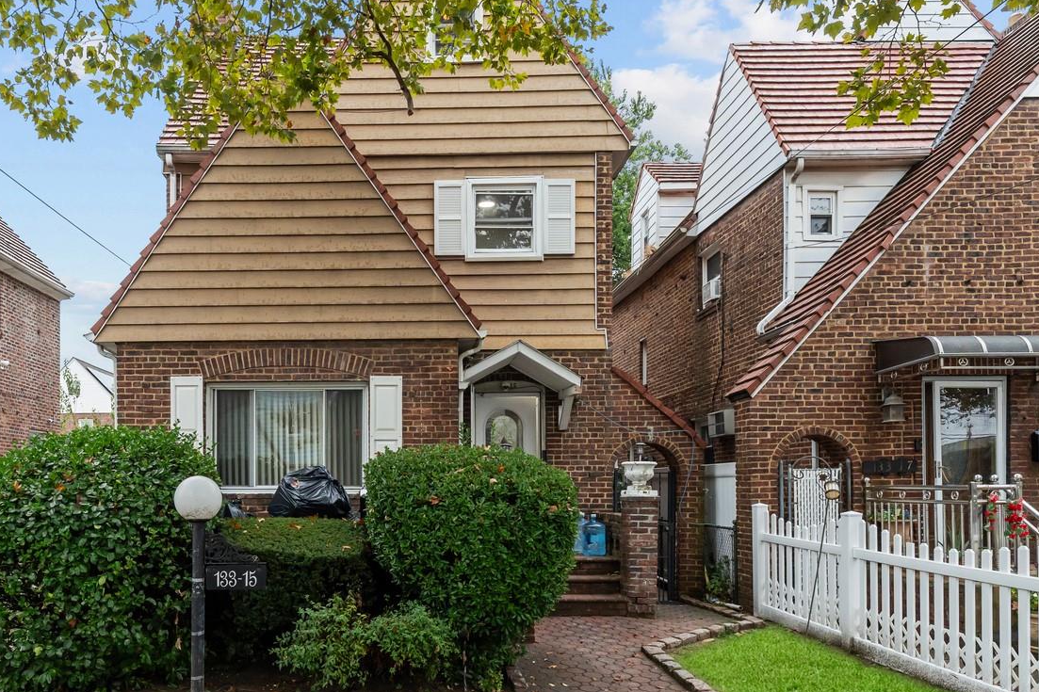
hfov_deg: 68.3
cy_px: 467
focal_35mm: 26
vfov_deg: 48.6
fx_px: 750
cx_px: 386
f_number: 7.1
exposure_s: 1/200
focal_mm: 14
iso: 1000
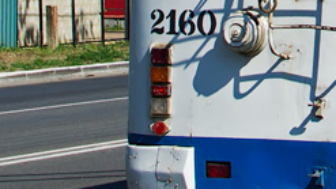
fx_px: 2384
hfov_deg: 7.9
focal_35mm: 268
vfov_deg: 4.5
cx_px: 484
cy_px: -212
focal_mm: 35
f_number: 6.3
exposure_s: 1/1000
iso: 200
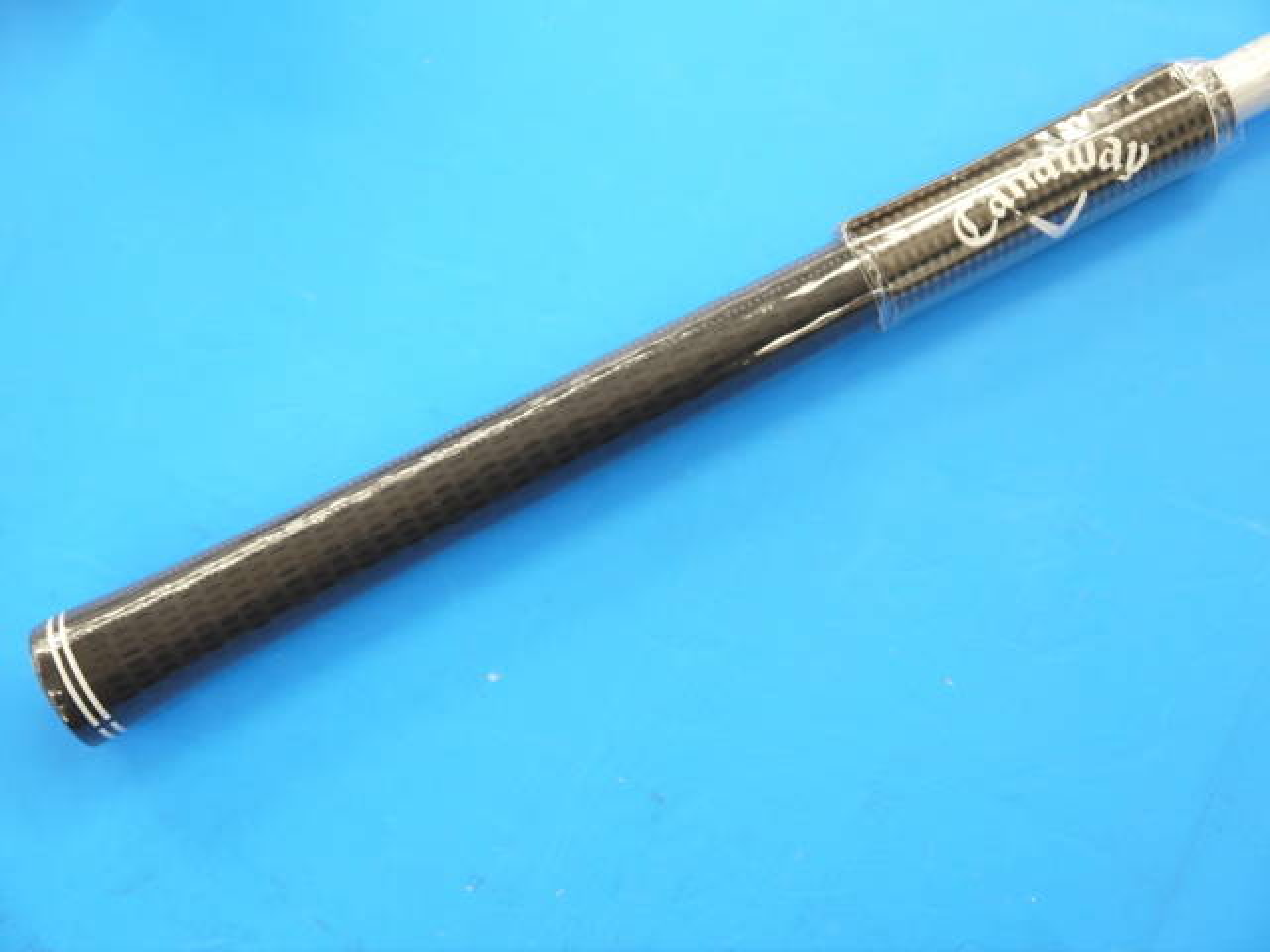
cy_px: 476
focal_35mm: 50
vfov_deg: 29.1
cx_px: 635
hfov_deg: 38.2
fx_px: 1834
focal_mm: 25
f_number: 4.6
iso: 500
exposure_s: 1/60
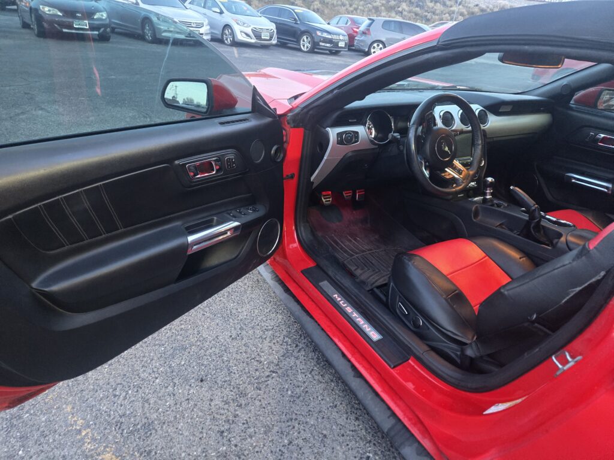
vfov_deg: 58.9
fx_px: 408
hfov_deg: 73.9
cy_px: 230
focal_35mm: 23
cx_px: 307
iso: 1600
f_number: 1.8
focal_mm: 5.4
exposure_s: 1/60
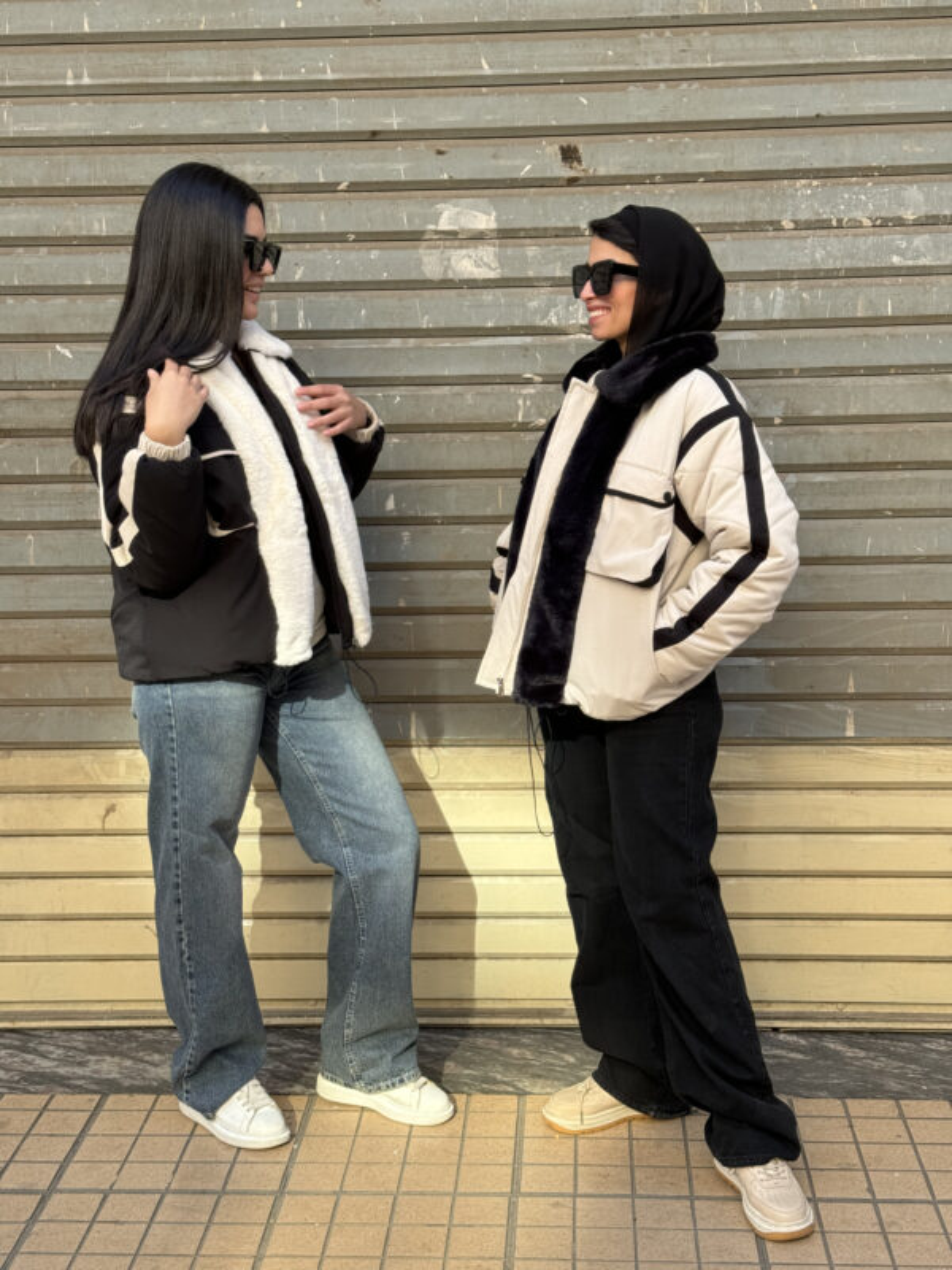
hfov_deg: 30.3
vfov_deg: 39.7
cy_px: 635
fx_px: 1760
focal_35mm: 48
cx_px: 476
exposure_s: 1/379
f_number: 1.78
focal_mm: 6.76
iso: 64
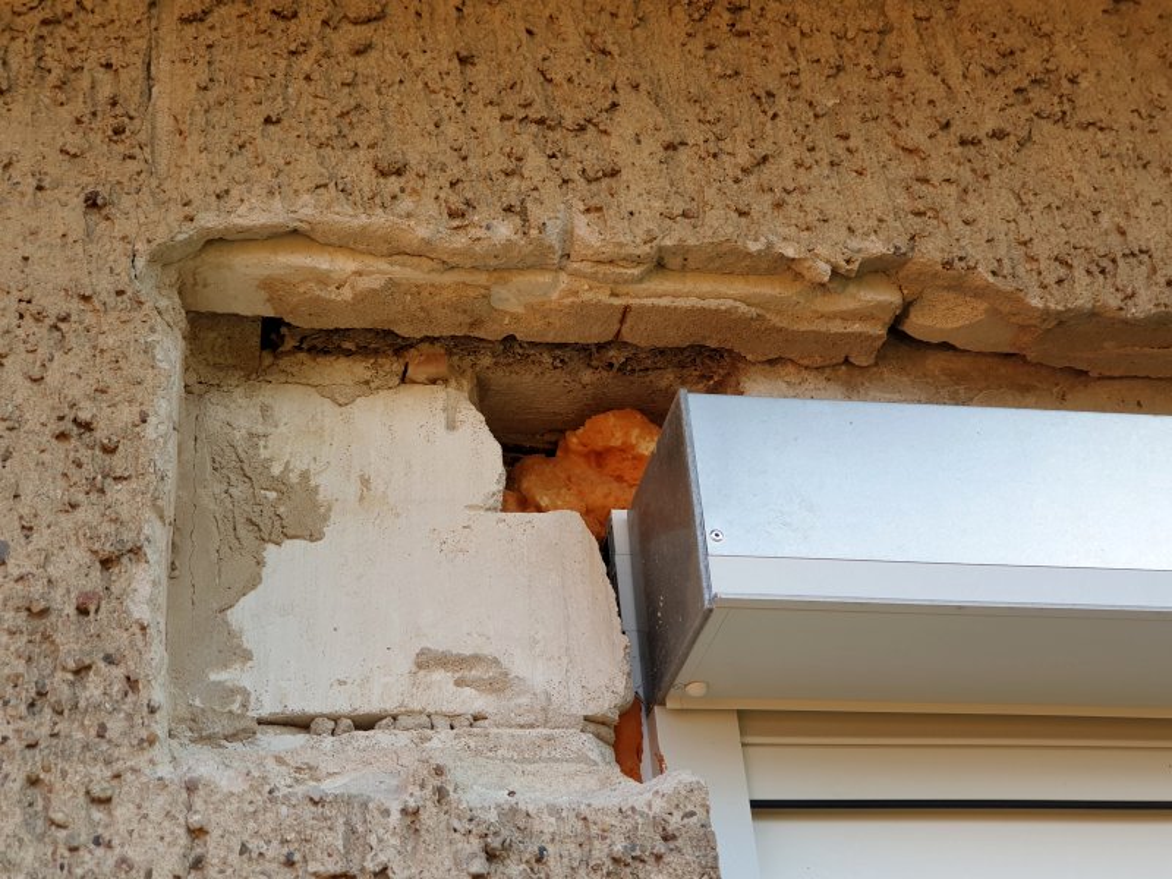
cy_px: 440
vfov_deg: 28.0
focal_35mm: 52
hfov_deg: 36.8
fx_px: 1761
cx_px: 586
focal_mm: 6
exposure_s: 1/100
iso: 100
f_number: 2.4
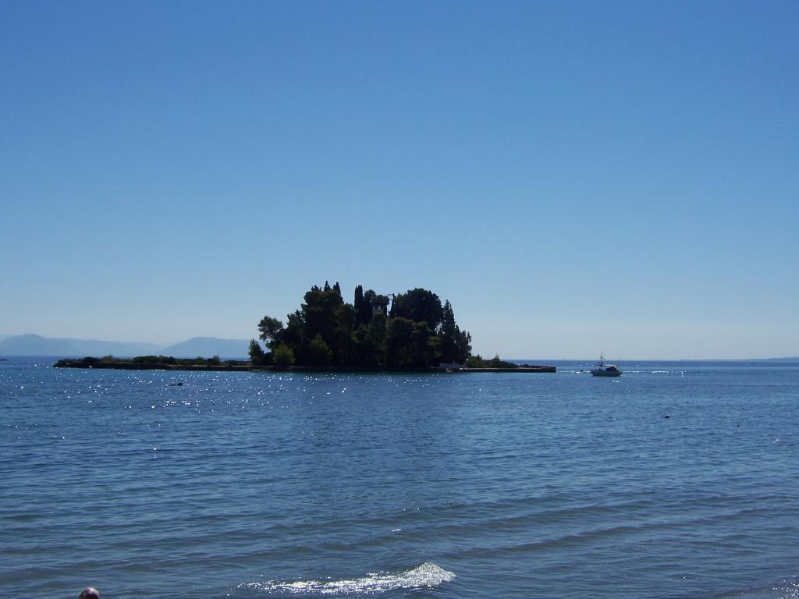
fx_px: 1246
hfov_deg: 35.5
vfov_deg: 27.0
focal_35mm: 54
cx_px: 400
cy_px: 300
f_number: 5.6
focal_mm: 9
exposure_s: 1/1000
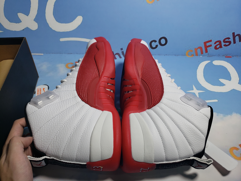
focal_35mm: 26
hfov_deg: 67.3
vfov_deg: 53.1
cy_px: 90
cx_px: 120
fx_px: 181
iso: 50
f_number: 1.5
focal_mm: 4.3
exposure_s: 1/583
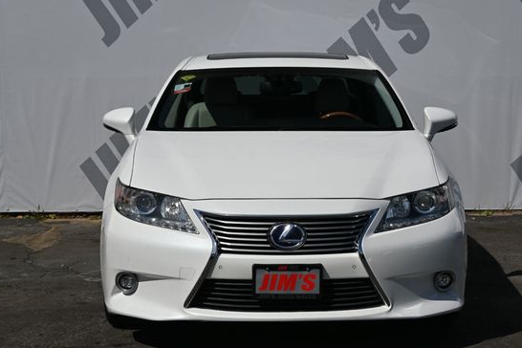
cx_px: 282
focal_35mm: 76
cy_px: 177
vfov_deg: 18.0
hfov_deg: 26.8
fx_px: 1096
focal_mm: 43
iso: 100
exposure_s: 1/500
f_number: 8
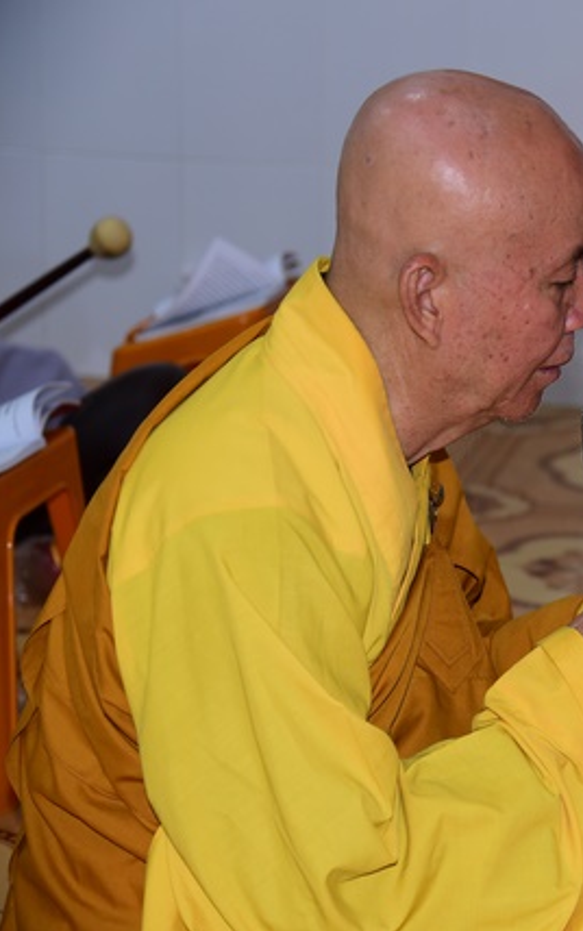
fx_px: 2437
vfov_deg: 21.6
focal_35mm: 96
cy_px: 466
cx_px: 703
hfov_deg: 13.3
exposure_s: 1/60
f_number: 4
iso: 320
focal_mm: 62
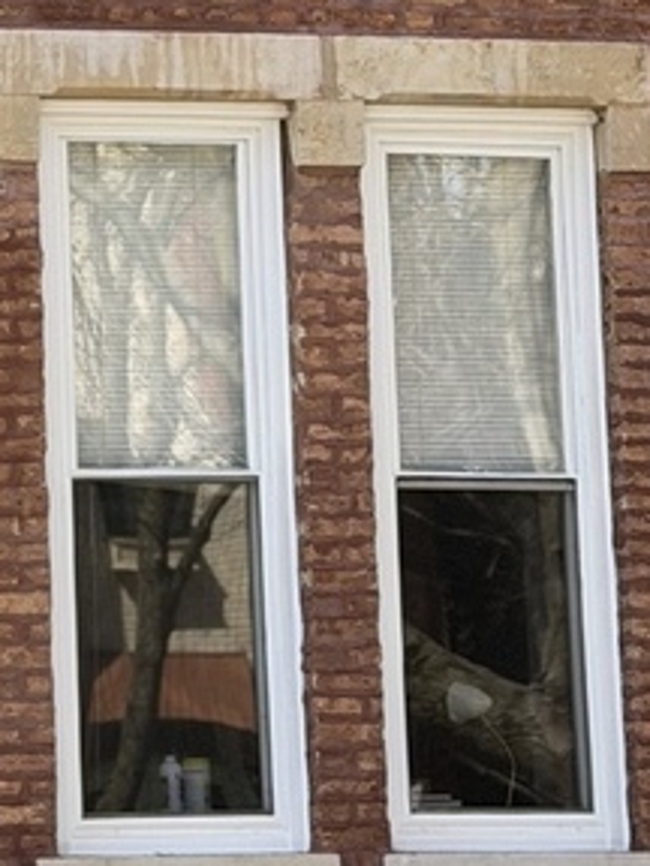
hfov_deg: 8.2
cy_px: 15
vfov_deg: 10.9
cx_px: -175
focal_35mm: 180
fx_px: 4507
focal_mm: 6.76
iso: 100
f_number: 1.78
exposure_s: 1/1330
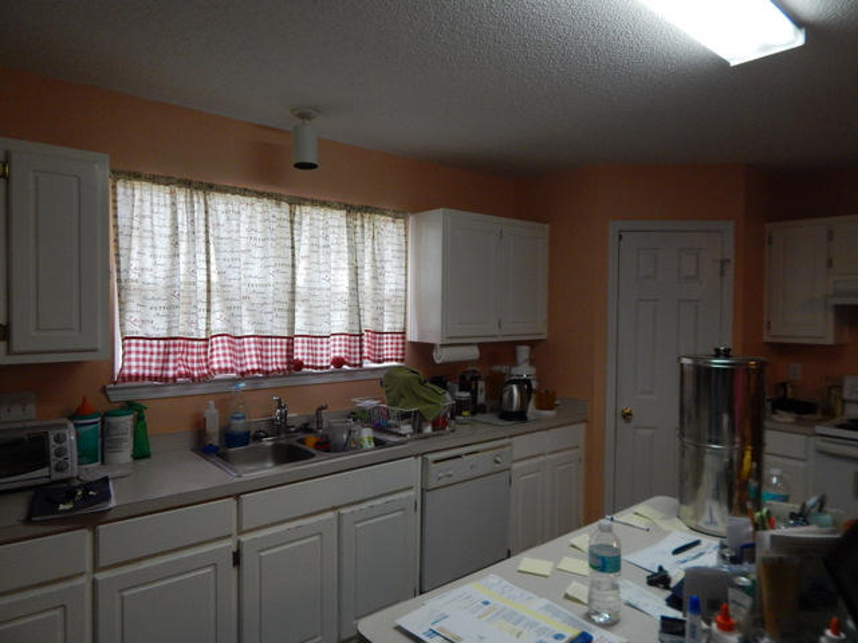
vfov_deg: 61.1
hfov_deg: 76.4
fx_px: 545
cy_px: 322
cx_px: 429
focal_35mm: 22
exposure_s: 1/125
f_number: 3
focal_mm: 4
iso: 400
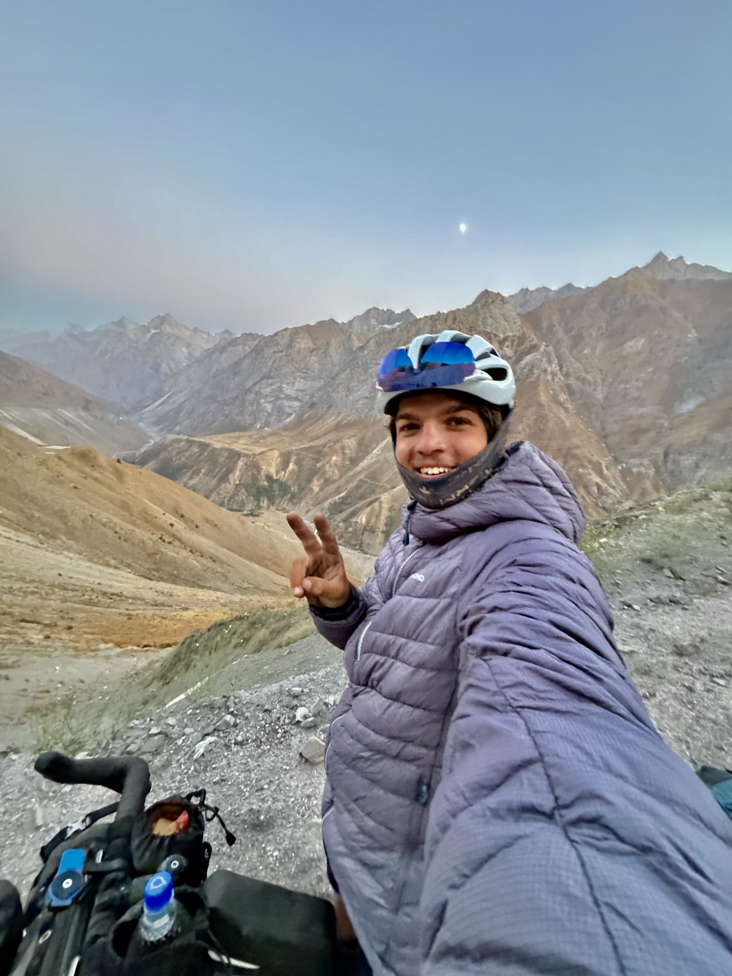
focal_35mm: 14
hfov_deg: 85.7
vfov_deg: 102.1
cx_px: 366
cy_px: 488
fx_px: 395
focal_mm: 2.22
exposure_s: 1/40
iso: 1250
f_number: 2.2
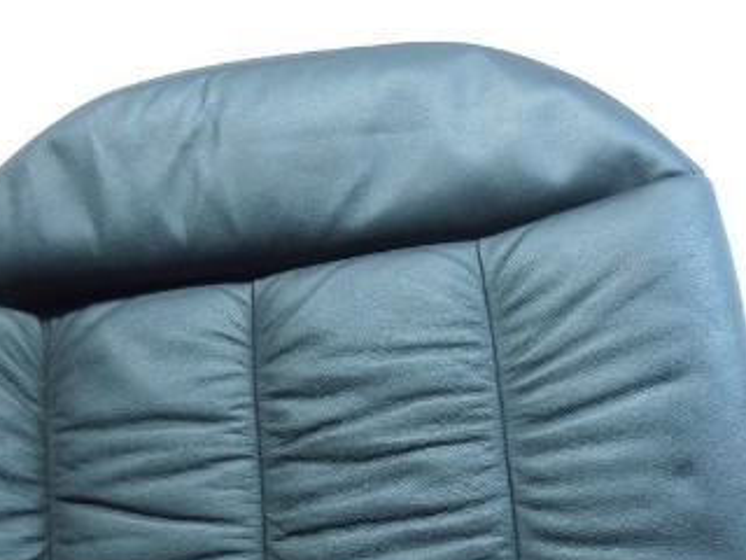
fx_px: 1078
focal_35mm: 50
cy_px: 476
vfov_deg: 28.3
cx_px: 261
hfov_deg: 37.8
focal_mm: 4.5
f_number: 3.3
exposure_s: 1/30
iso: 160
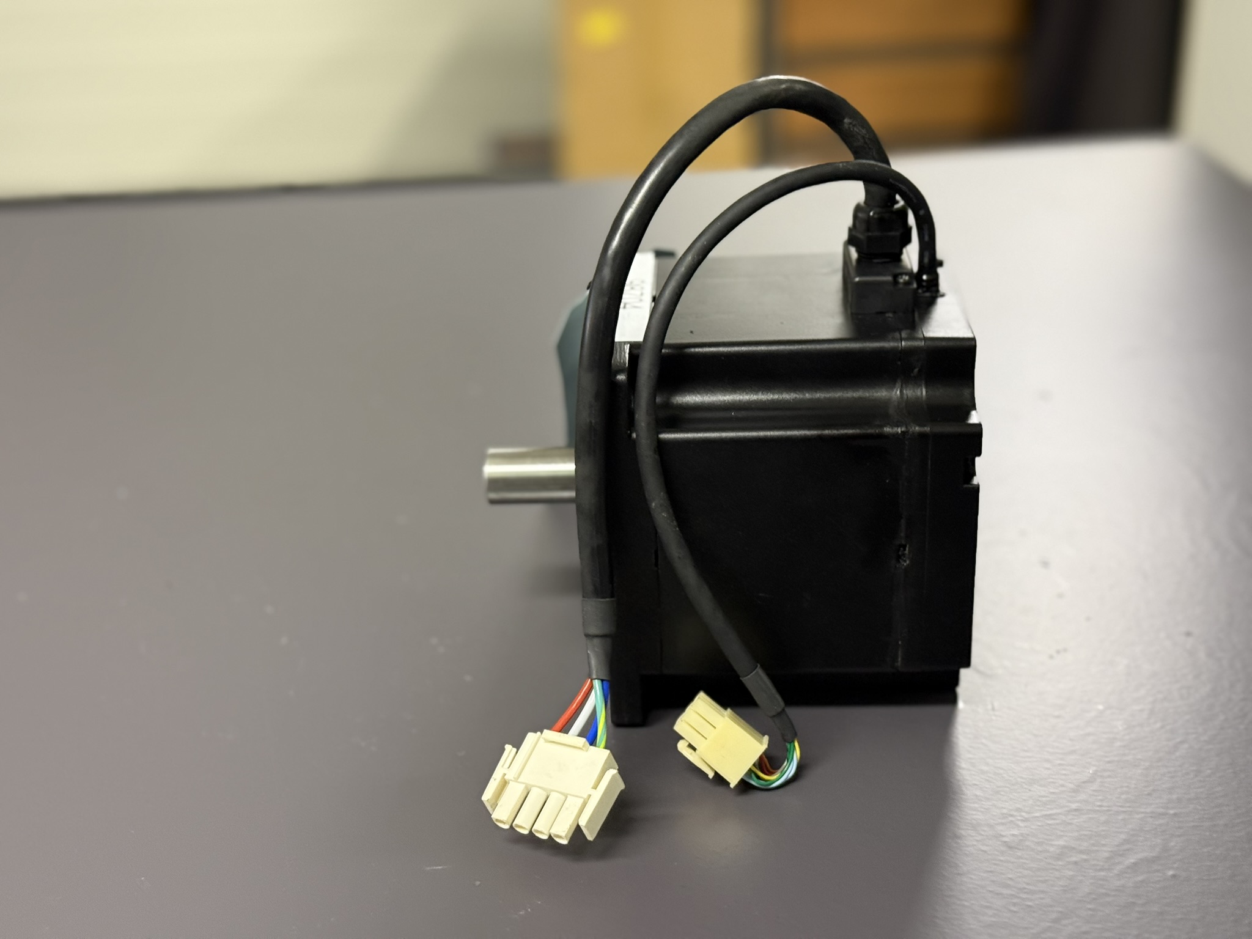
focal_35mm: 48
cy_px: 470
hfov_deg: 39.7
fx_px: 1736
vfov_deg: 30.3
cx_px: 626
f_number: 1.78
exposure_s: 1/33
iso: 250
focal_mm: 6.76
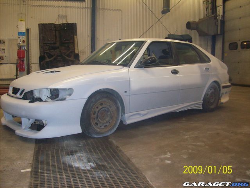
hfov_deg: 51.4
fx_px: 260
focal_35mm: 36
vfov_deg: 39.7
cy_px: 94
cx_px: 125
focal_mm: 6
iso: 200
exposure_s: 1/64
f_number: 2.7
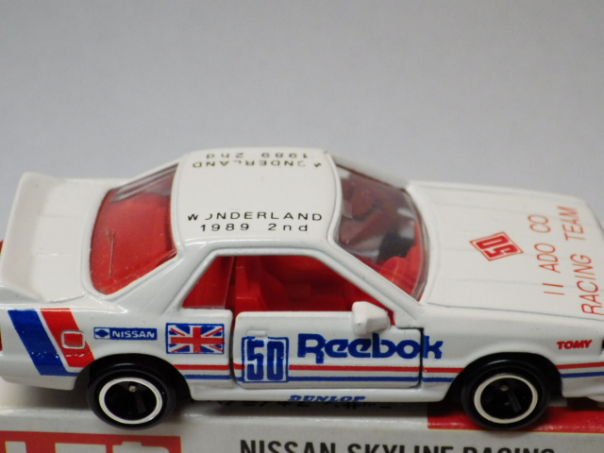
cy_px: 226
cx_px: 302
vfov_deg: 14.4
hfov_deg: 19.1
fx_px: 1797
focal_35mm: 103
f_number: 4.6
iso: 640
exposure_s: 1/60
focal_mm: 18.4
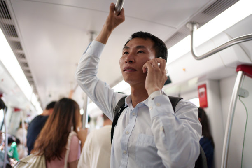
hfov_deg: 54.4
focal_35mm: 35
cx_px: 126
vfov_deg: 37.9
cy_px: 84
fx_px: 245
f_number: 1.8
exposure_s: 1/640
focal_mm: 35
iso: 125
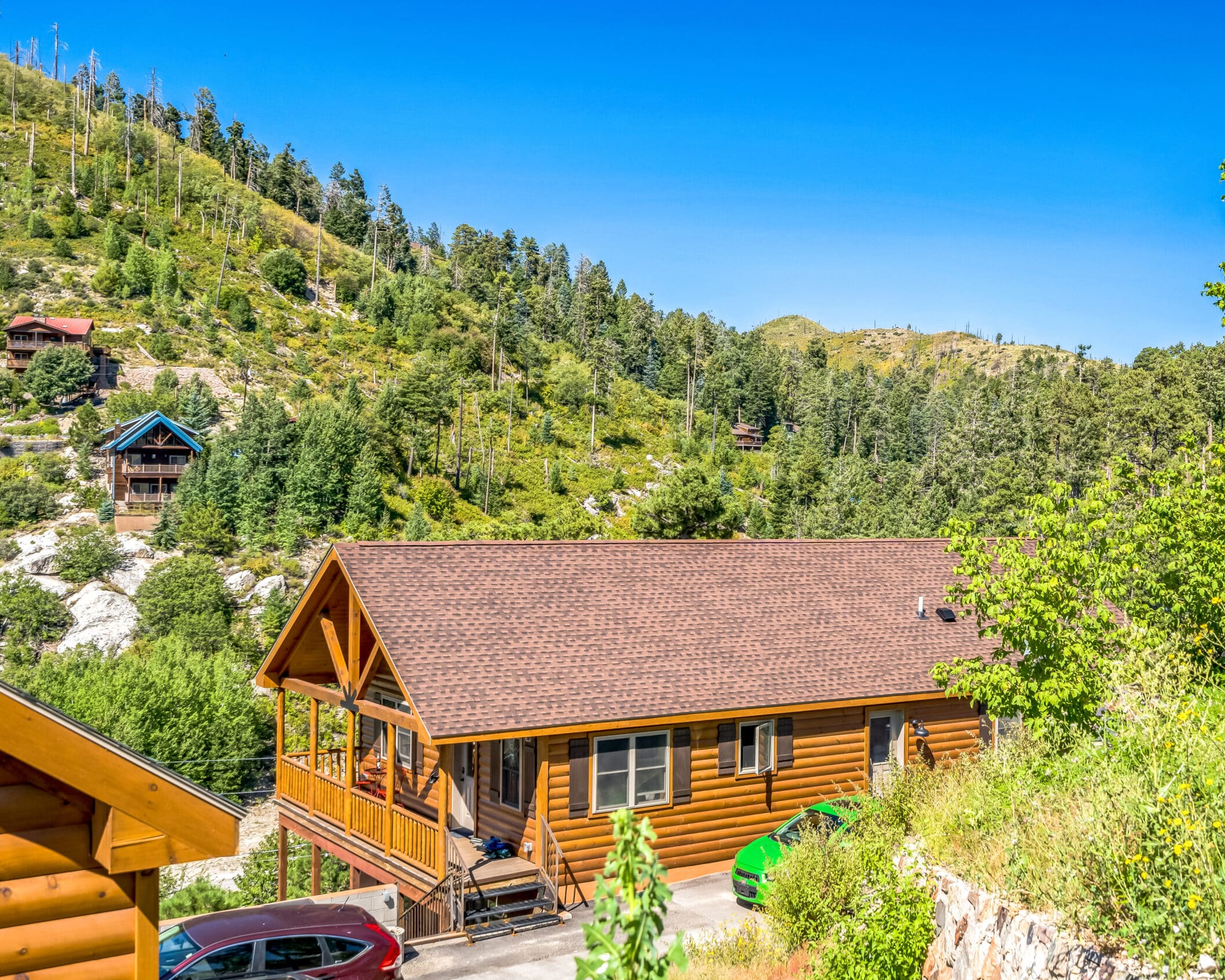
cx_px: 735
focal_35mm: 40
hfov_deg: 45.5
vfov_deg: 37.3
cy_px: 487
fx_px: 1450
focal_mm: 35
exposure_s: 1/90
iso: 100
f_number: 8
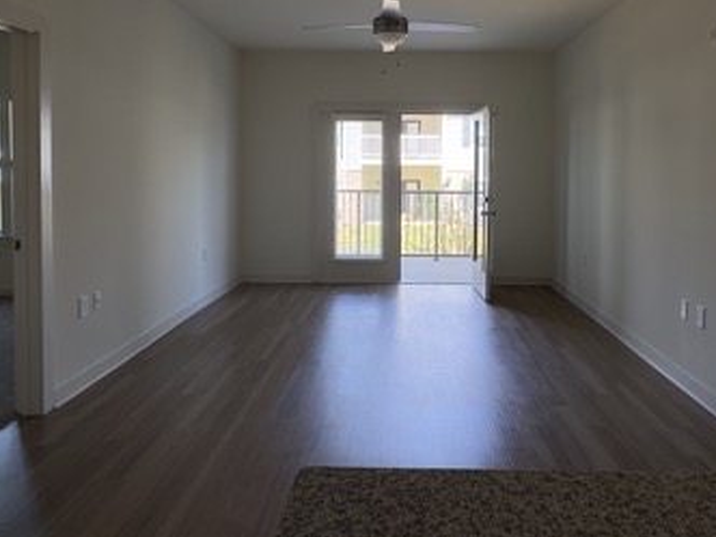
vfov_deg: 50.6
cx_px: 397
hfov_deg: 65.1
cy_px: 190
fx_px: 558
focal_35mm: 27
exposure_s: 1/120
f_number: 2.2
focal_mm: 2.22
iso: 80
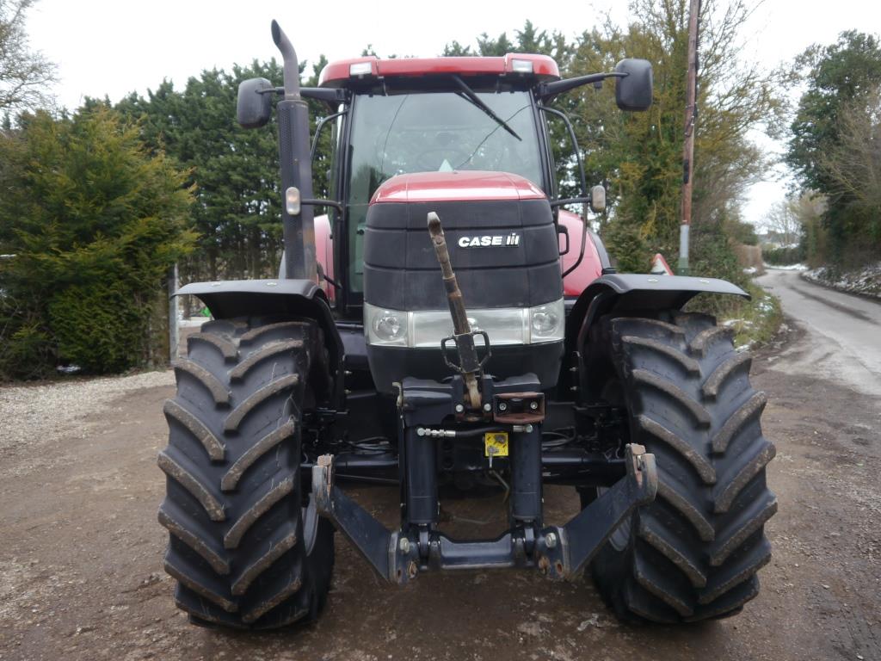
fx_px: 713
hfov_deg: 63.4
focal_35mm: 28
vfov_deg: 49.7
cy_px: 330
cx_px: 440
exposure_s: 1/60
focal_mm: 14
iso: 160
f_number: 3.5
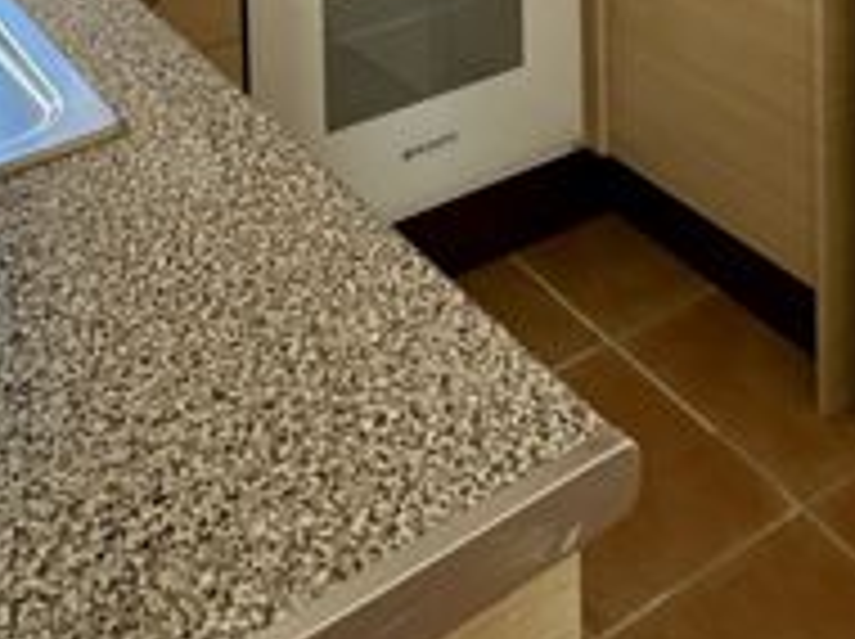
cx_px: 317
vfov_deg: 20.0
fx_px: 1283
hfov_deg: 36.6
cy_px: -522
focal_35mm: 52
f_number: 2.2
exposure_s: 1/121
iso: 64
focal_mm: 2.22
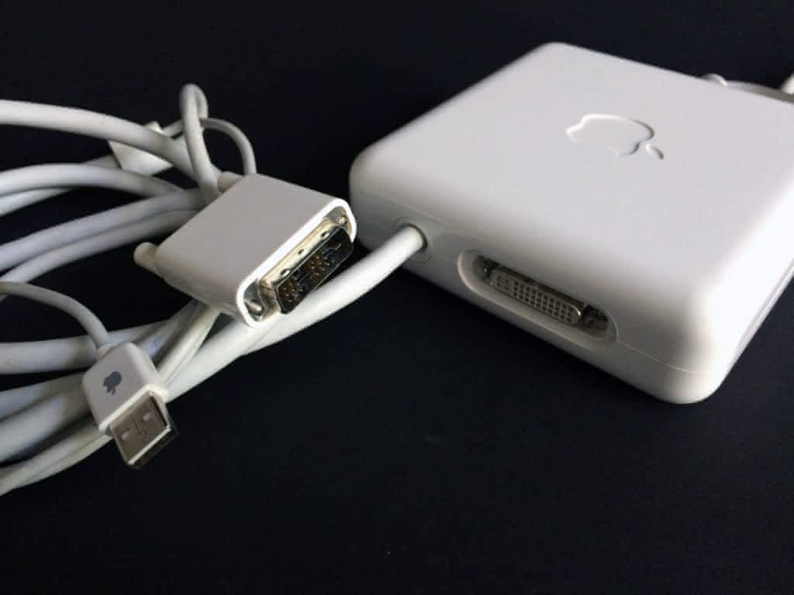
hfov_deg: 61.7
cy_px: 298
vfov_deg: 48.2
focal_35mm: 29
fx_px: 665
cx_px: 397
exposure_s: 1/33
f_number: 2.2
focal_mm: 4.15
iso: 160
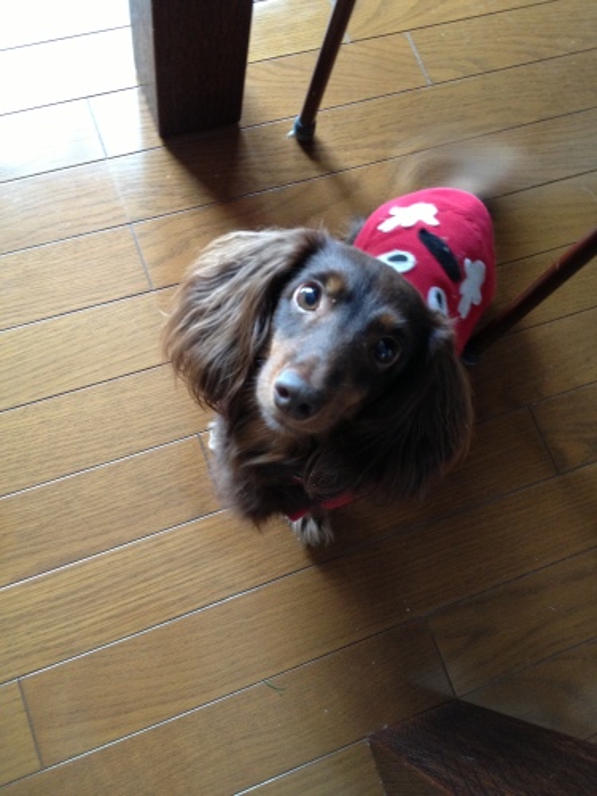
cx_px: 298
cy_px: 398
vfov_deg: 52.6
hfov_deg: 40.7
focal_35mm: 35
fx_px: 805
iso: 200
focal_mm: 4.28
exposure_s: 1/20
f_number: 2.4
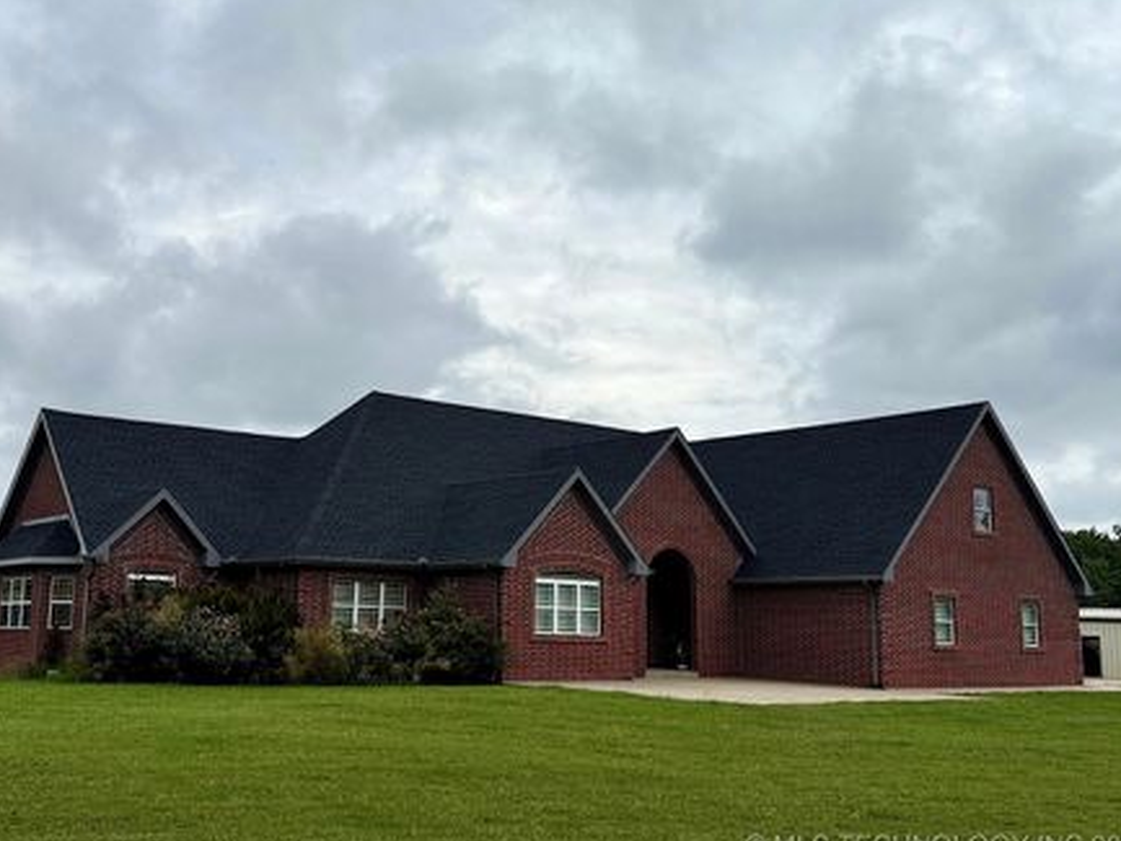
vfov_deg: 46.8
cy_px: 389
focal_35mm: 30
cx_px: 513
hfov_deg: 59.9
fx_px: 972
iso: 50
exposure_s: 1/5348
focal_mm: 5.96
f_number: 1.6
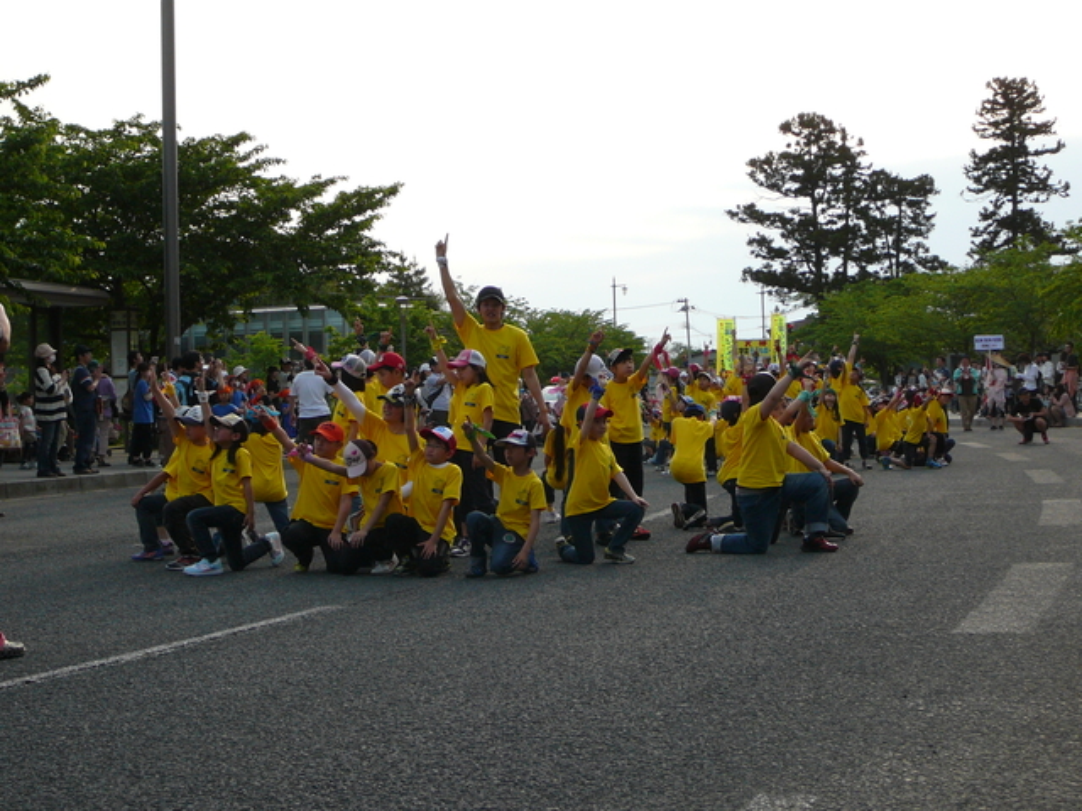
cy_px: 406
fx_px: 1907
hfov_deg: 31.7
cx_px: 541
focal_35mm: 61
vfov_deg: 24.0
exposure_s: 1/640
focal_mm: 9.1
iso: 100
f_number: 3.6
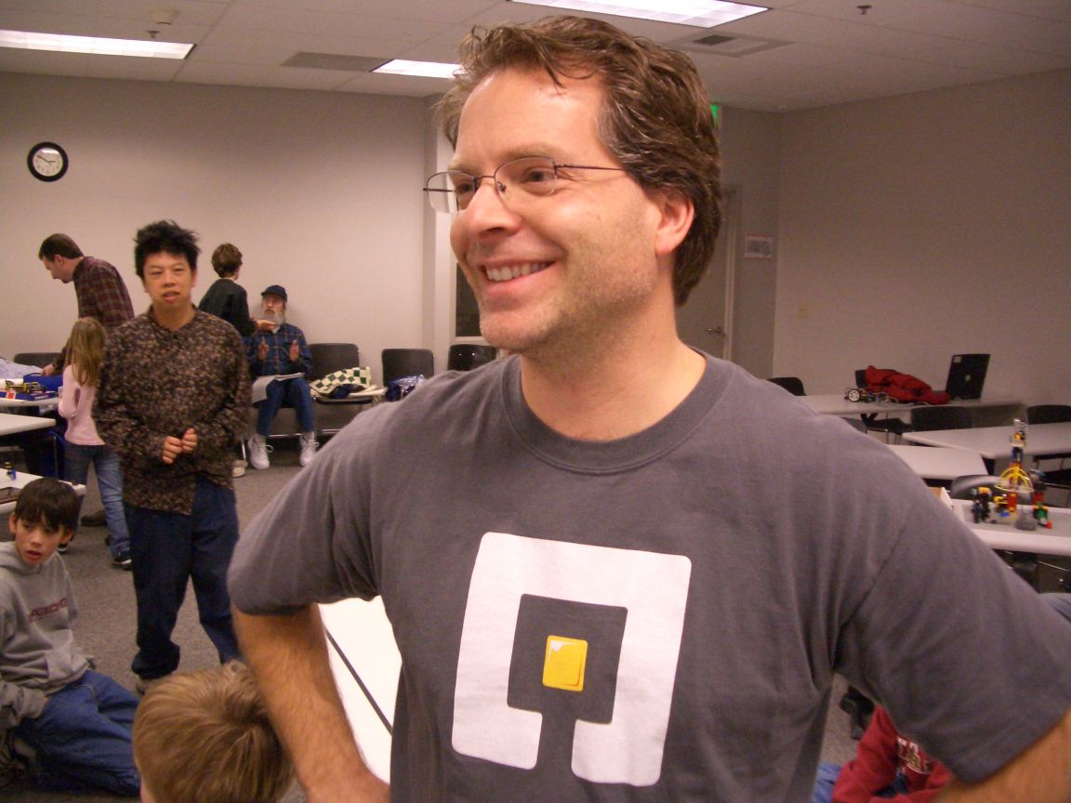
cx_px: 536
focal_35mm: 35
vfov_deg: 40.7
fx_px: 1083
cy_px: 402
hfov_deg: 52.6
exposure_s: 1/50
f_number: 2.6
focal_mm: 5.8
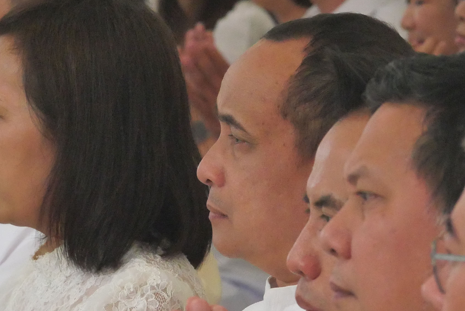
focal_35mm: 684
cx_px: 264
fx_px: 8841
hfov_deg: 3.0
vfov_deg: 2.0
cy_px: 215
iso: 4000
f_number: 9
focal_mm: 150
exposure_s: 1/1300
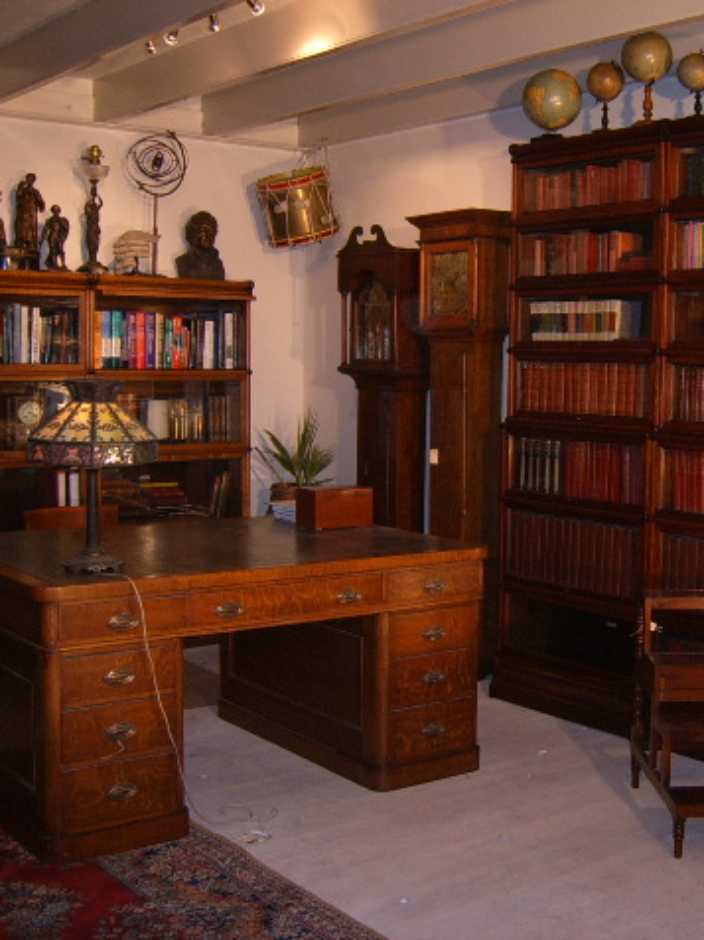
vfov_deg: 40.5
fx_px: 1276
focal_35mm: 47
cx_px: 525
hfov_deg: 30.3
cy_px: 469
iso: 100
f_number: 2.8
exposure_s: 1/30
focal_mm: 5.8
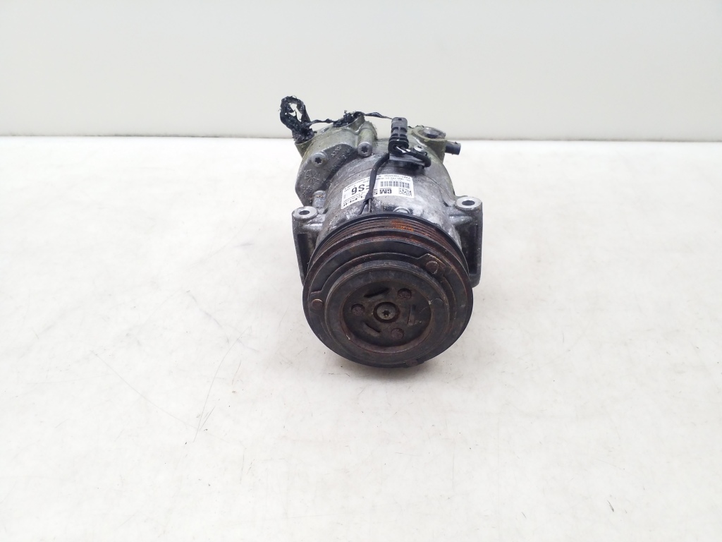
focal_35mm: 27
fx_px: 563
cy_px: 271
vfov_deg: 51.4
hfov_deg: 65.3
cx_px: 361
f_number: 1.9
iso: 160
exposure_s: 1/50
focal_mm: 3.6
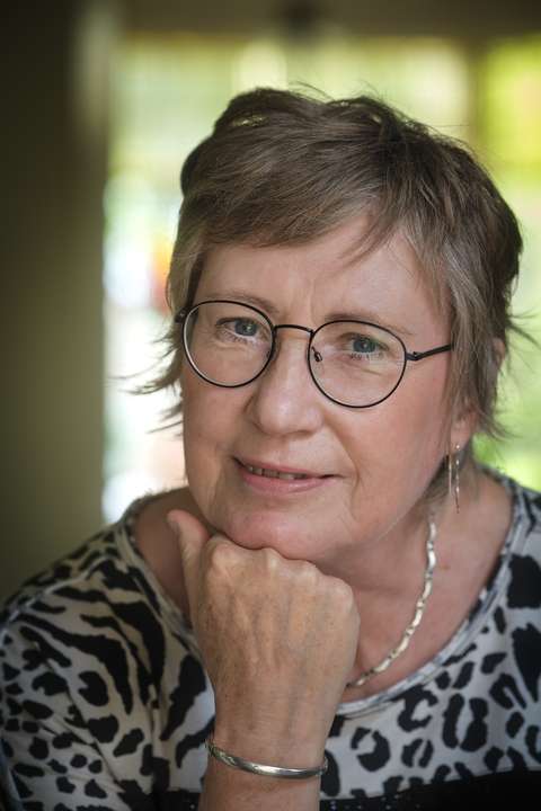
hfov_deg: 10.2
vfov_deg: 15.2
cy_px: 406
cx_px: 270
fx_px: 3043
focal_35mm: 135
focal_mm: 90
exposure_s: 1/30
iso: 200
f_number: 2.8
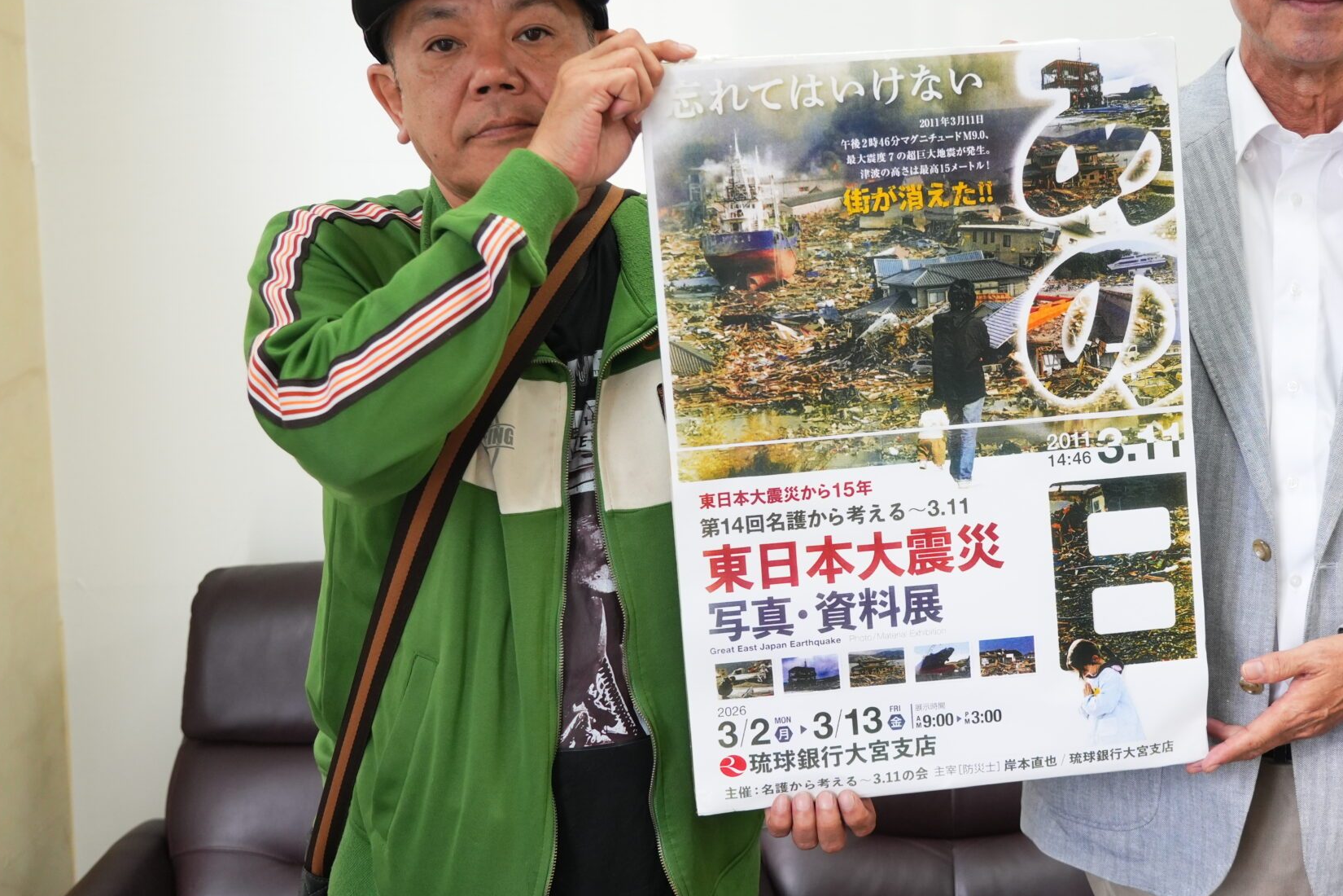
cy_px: 347
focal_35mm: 45
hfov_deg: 42.7
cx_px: 940
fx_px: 1679
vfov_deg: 29.8
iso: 1600
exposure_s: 1/125
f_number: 4
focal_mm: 29
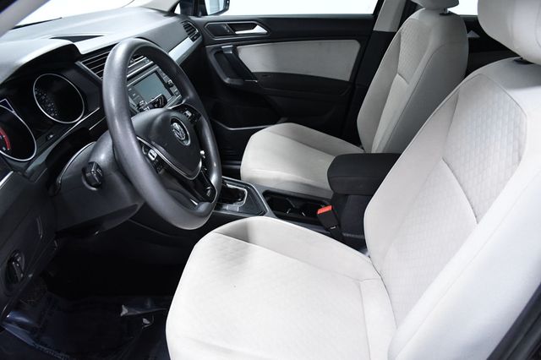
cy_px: 180
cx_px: 270
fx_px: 406
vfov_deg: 47.9
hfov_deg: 67.4
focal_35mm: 27
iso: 2500
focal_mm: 18
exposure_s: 1/100
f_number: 5
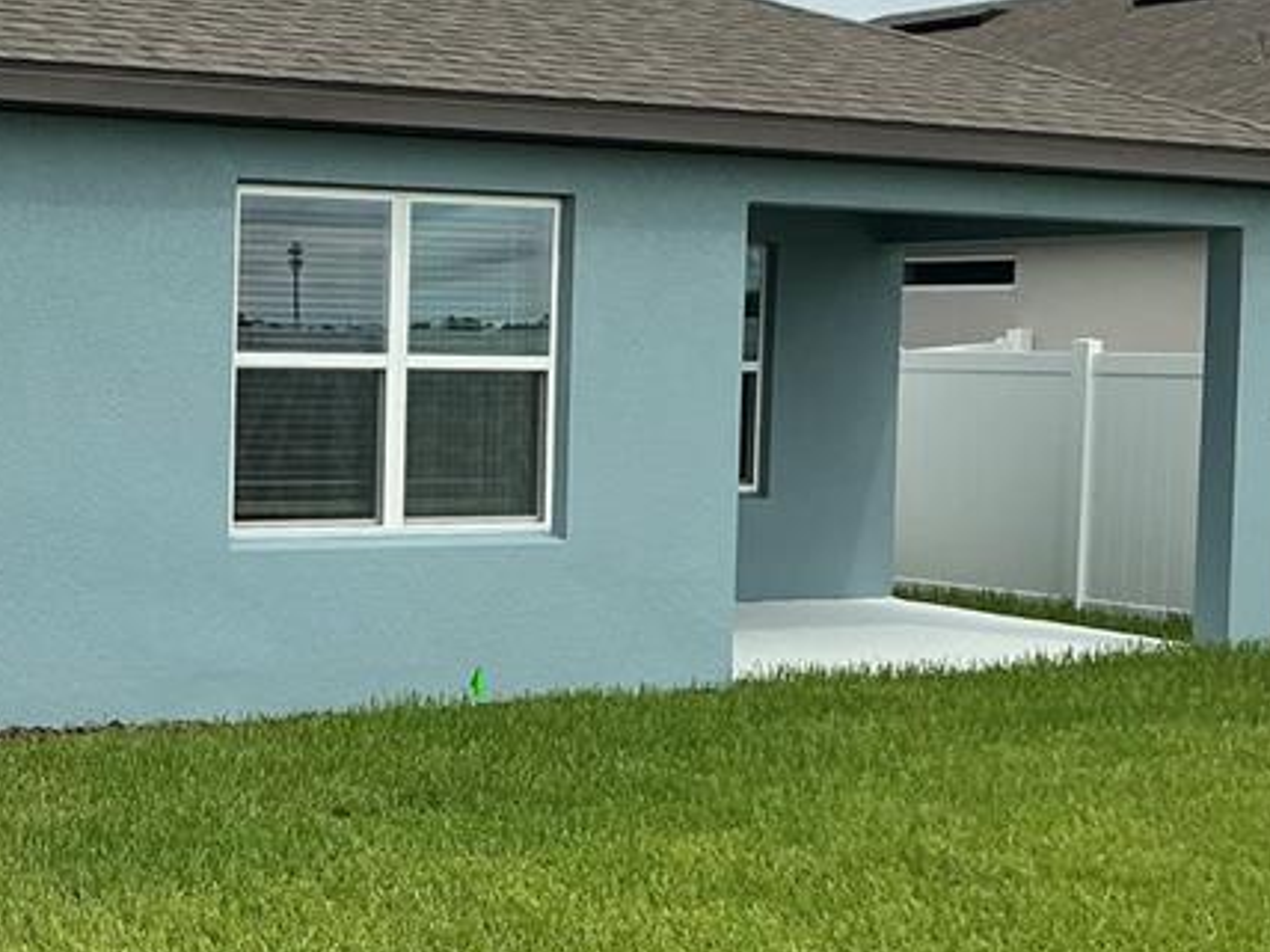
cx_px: -68
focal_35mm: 67
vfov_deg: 21.9
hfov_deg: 27.0
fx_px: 2458
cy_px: 421
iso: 25
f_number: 1.8
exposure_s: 1/1984
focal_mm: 3
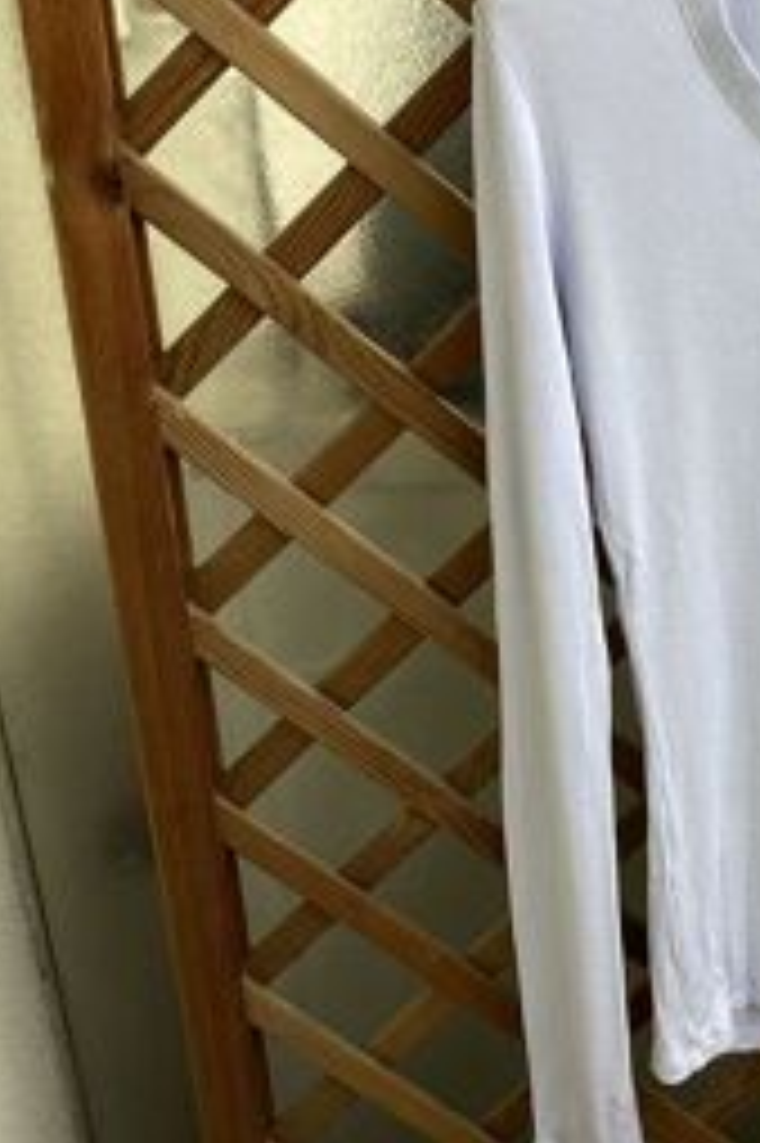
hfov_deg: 20.8
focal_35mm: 61
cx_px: 899
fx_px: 1934
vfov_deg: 32.8
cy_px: 446
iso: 25
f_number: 2.4
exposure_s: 1/100
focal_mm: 3.3
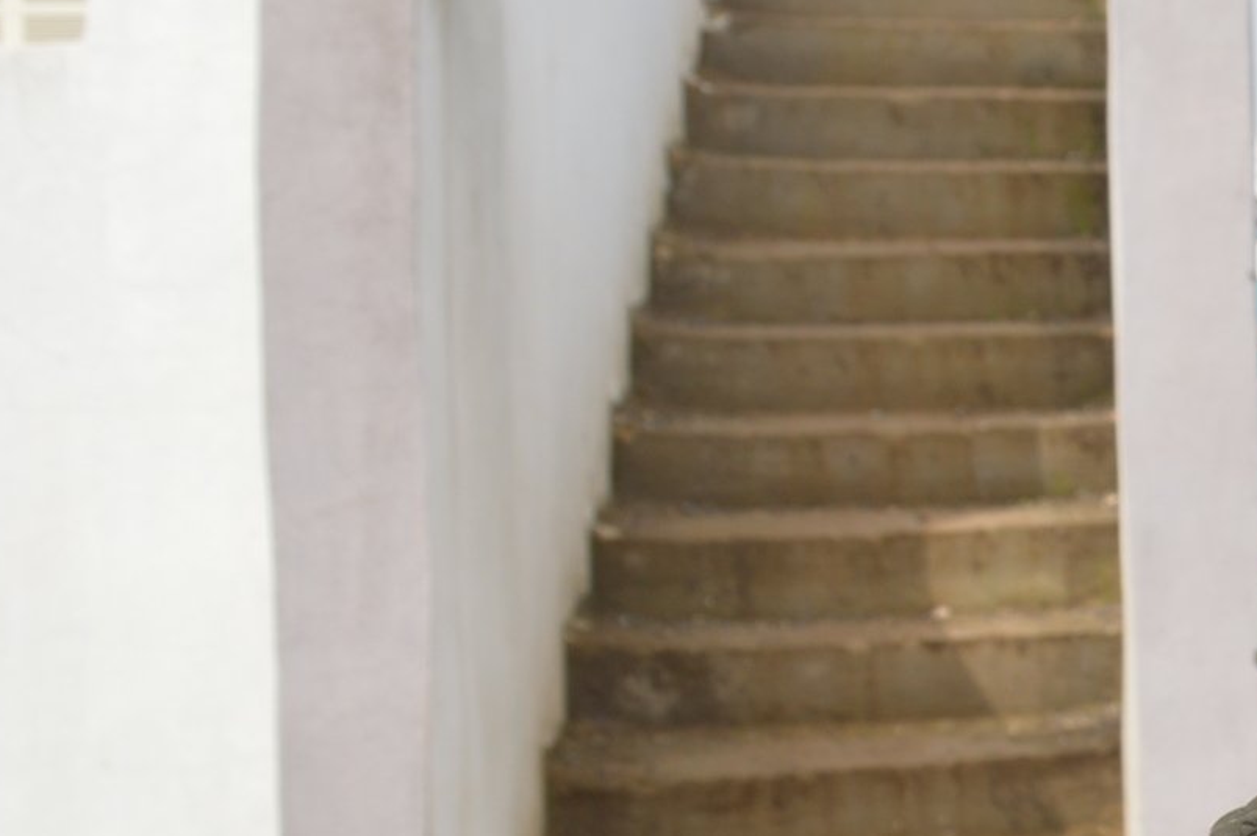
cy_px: 408
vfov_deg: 13.5
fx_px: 3524
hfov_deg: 17.3
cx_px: 2106
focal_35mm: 101
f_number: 8
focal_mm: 18
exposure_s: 1/200
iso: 100
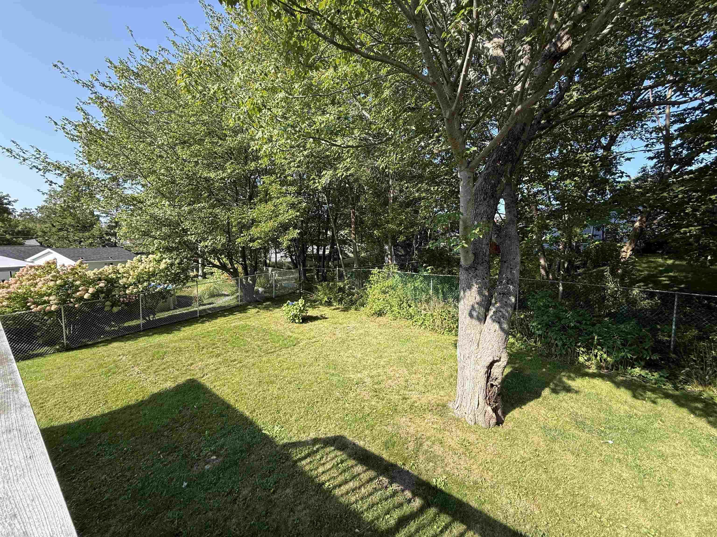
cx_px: 358
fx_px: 290
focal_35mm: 14
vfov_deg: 85.7
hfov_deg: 102.1
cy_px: 268
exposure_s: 1/554
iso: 50
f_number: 2.2
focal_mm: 2.22
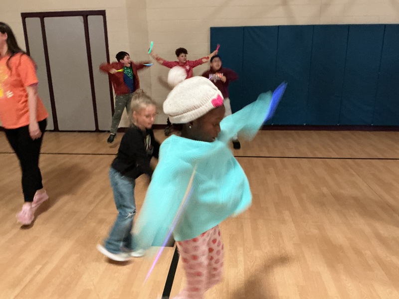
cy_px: 150
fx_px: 334
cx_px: 200
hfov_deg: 61.7
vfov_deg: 48.2
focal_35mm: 29
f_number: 1.8
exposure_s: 1/20
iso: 500
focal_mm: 3
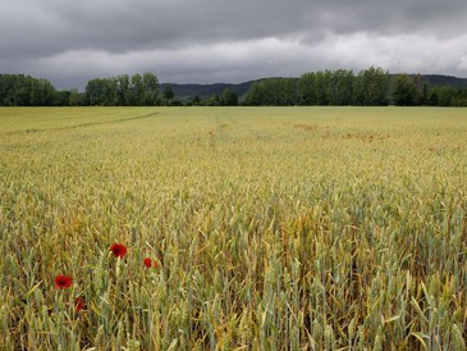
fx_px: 418
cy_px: 174
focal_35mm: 31
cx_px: 254
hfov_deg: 58.2
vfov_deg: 45.5
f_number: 13
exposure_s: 1/100
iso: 200
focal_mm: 28
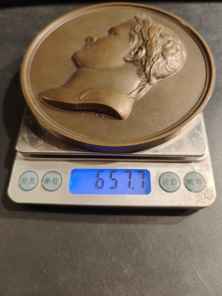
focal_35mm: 23
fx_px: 197
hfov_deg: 58.9
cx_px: 111
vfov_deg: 73.9
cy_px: 148
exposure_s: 1/185
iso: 250
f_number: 1.6
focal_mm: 6.06
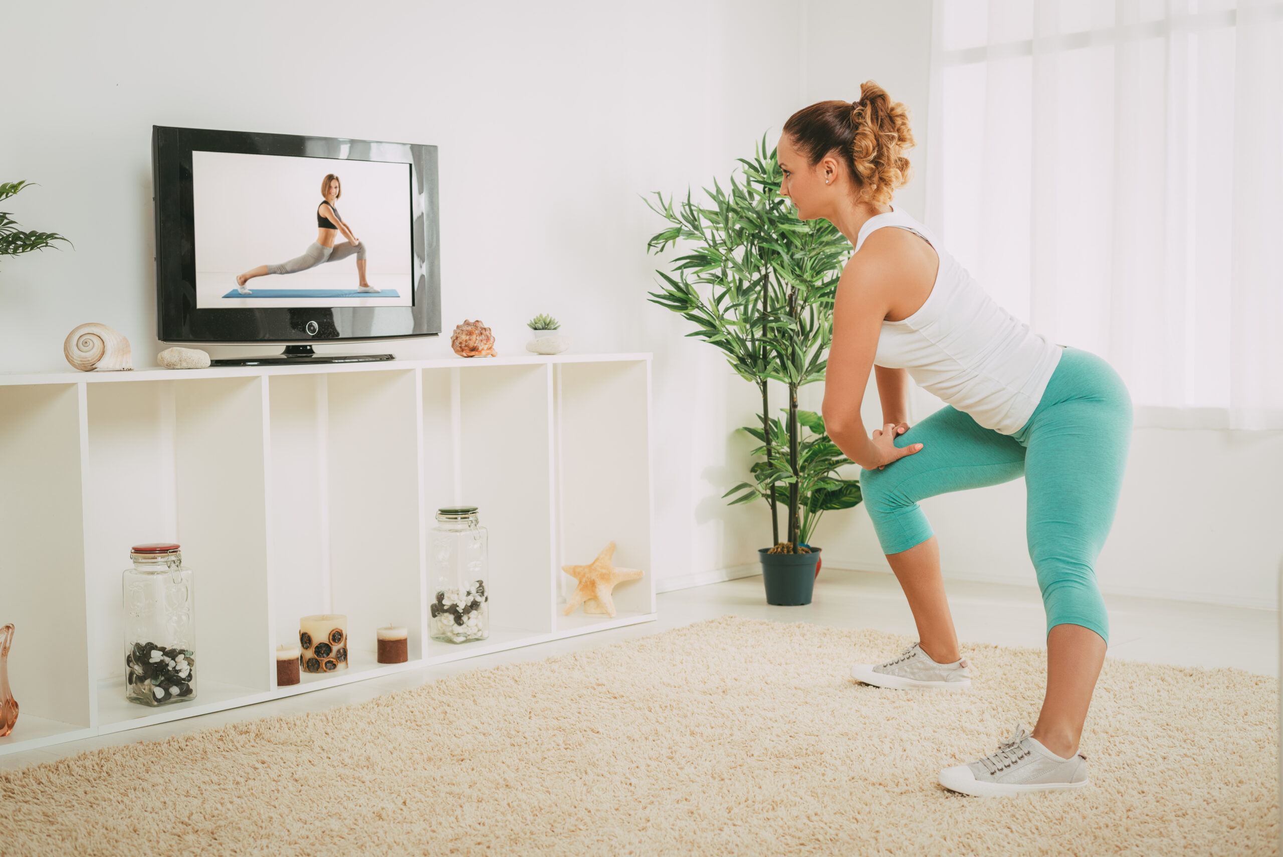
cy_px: 428
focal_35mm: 50
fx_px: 1783
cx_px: 642
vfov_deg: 27.0
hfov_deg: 39.6
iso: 100
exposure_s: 1/125
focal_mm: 50
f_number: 4
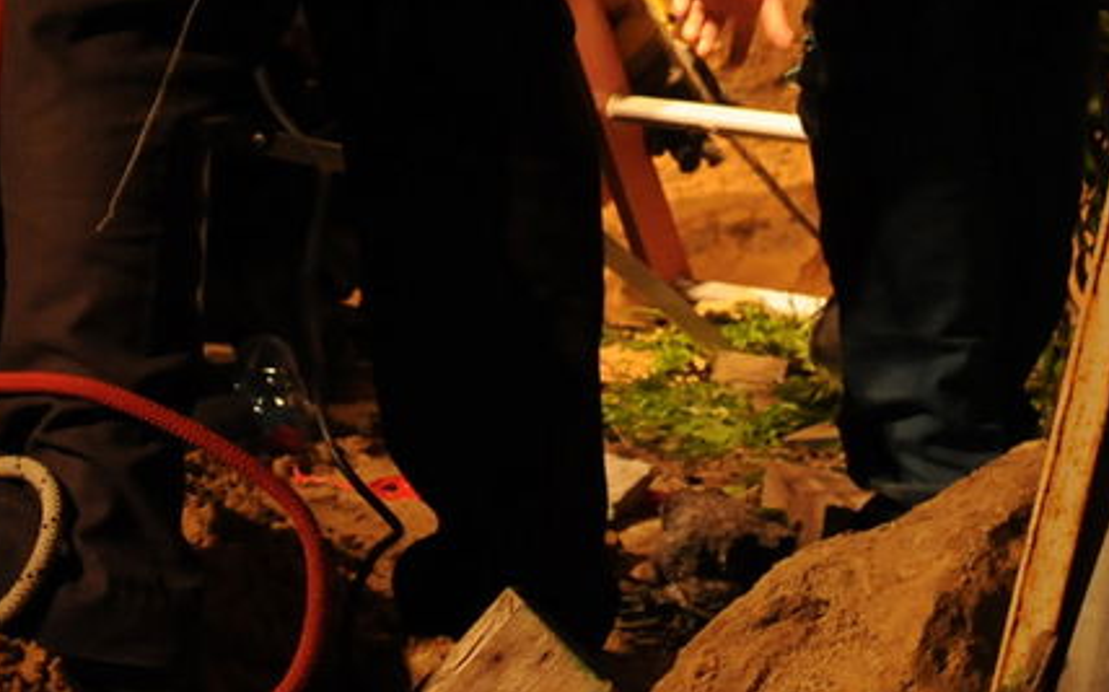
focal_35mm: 120
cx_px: 487
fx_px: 3625
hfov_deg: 17.4
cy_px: -402
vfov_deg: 10.5
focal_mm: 24
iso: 1000
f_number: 4.5
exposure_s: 1/25
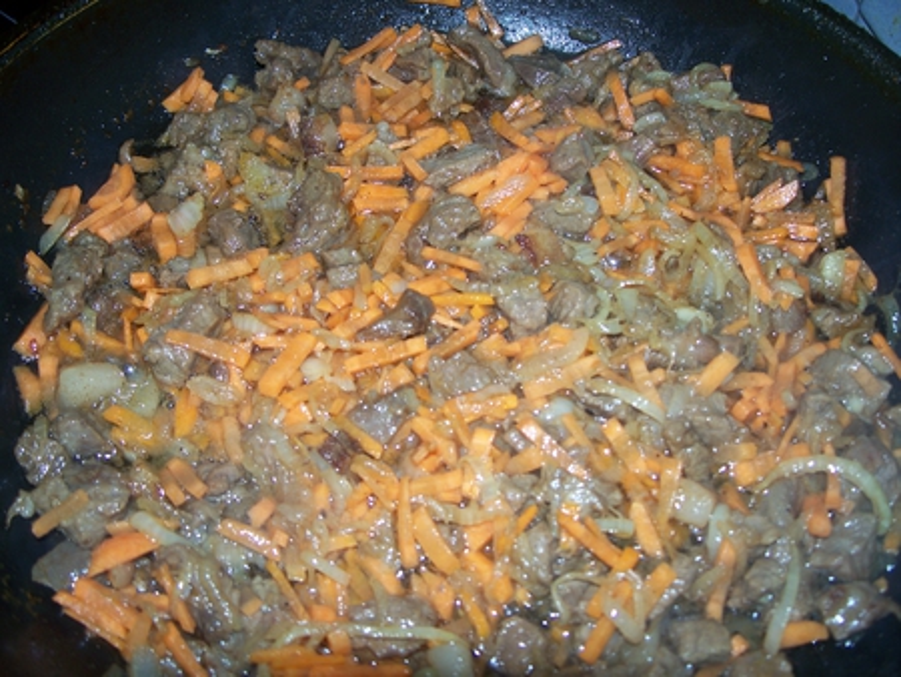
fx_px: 964
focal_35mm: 37
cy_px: 338
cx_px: 450
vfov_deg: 38.7
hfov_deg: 50.1
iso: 80
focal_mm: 7.8
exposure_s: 1/60
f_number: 2.8
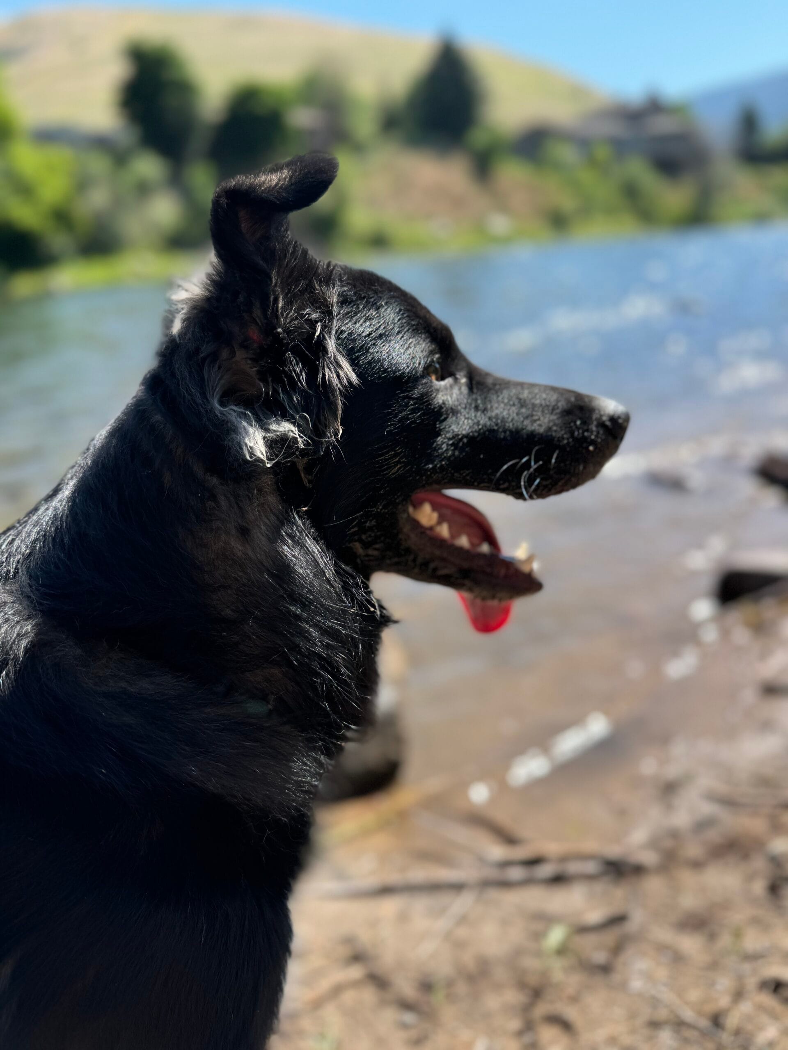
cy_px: 525
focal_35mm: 24
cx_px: 394
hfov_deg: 56.8
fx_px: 728
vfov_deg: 71.6
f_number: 1.78
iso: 80
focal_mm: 6.76
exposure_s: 1/1869
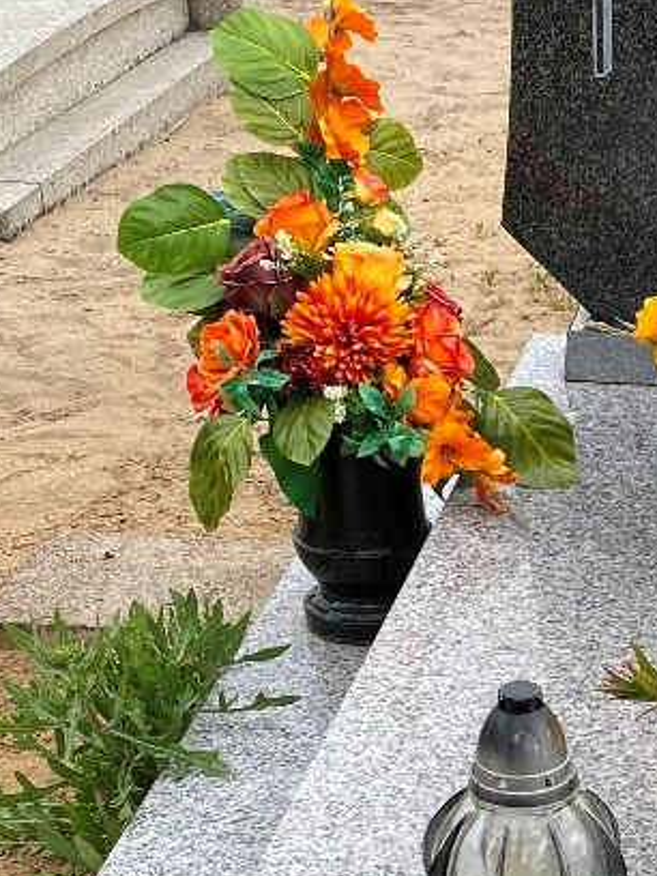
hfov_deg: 15.5
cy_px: 738
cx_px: 878
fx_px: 2278
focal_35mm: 90
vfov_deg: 21.4
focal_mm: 4.25
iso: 32
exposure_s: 1/215
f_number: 1.8
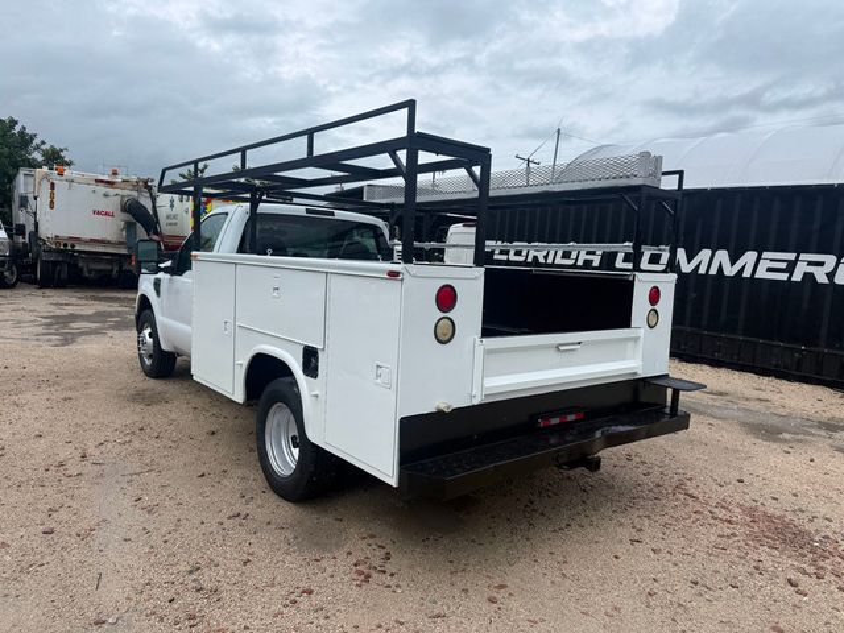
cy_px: 316
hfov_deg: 71.6
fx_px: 585
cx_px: 422
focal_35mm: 24
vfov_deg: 56.8
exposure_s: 1/2370
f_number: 1.78
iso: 80
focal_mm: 6.76
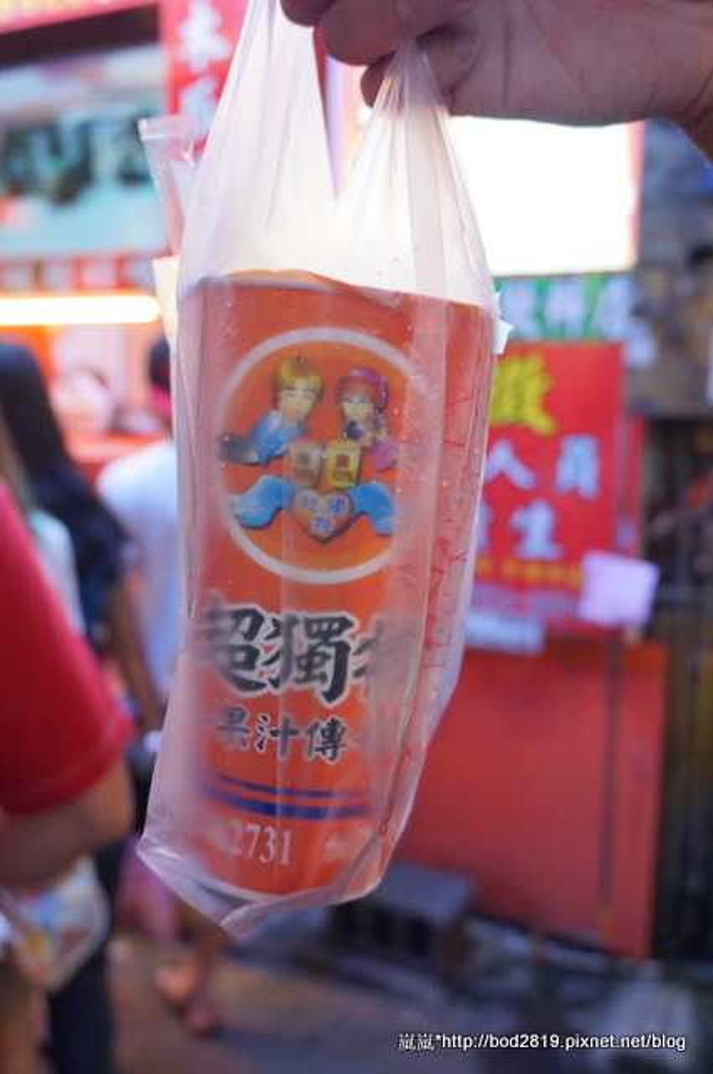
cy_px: 537
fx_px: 1072
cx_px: 356
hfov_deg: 36.8
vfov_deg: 53.2
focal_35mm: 36
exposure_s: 1/60
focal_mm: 24
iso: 1000
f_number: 4.5
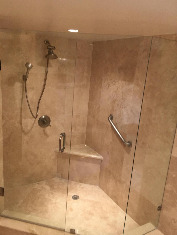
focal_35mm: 29
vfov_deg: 61.7
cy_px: 118
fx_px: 198
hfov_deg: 48.2
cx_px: 88
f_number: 2.2
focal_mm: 4.15
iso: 100
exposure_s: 1/30
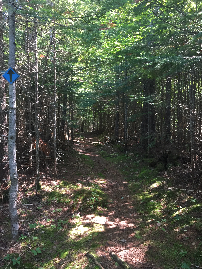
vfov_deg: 61.7
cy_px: 134
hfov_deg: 48.2
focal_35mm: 29
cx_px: 101
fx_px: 226
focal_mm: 4.15
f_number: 2.2
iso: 32
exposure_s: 1/30
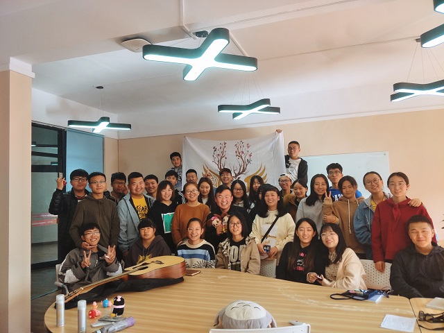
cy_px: 166
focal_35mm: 24
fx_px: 308
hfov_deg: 71.6
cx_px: 222
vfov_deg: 56.8
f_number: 1.7
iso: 123
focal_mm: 4.1
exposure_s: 1/50
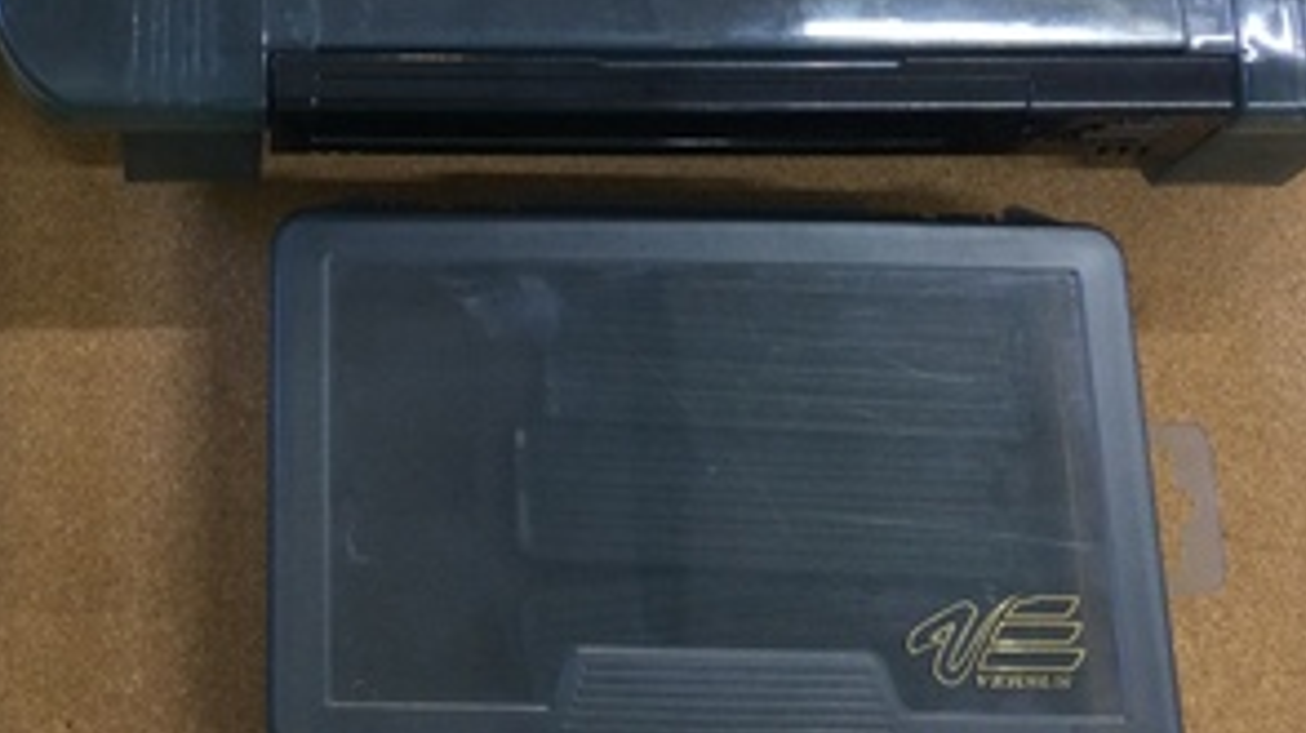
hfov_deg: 29.9
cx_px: 258
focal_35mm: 69
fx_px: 2388
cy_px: 102
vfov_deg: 17.2
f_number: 2.4
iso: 64
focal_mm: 3.3
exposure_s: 1/30
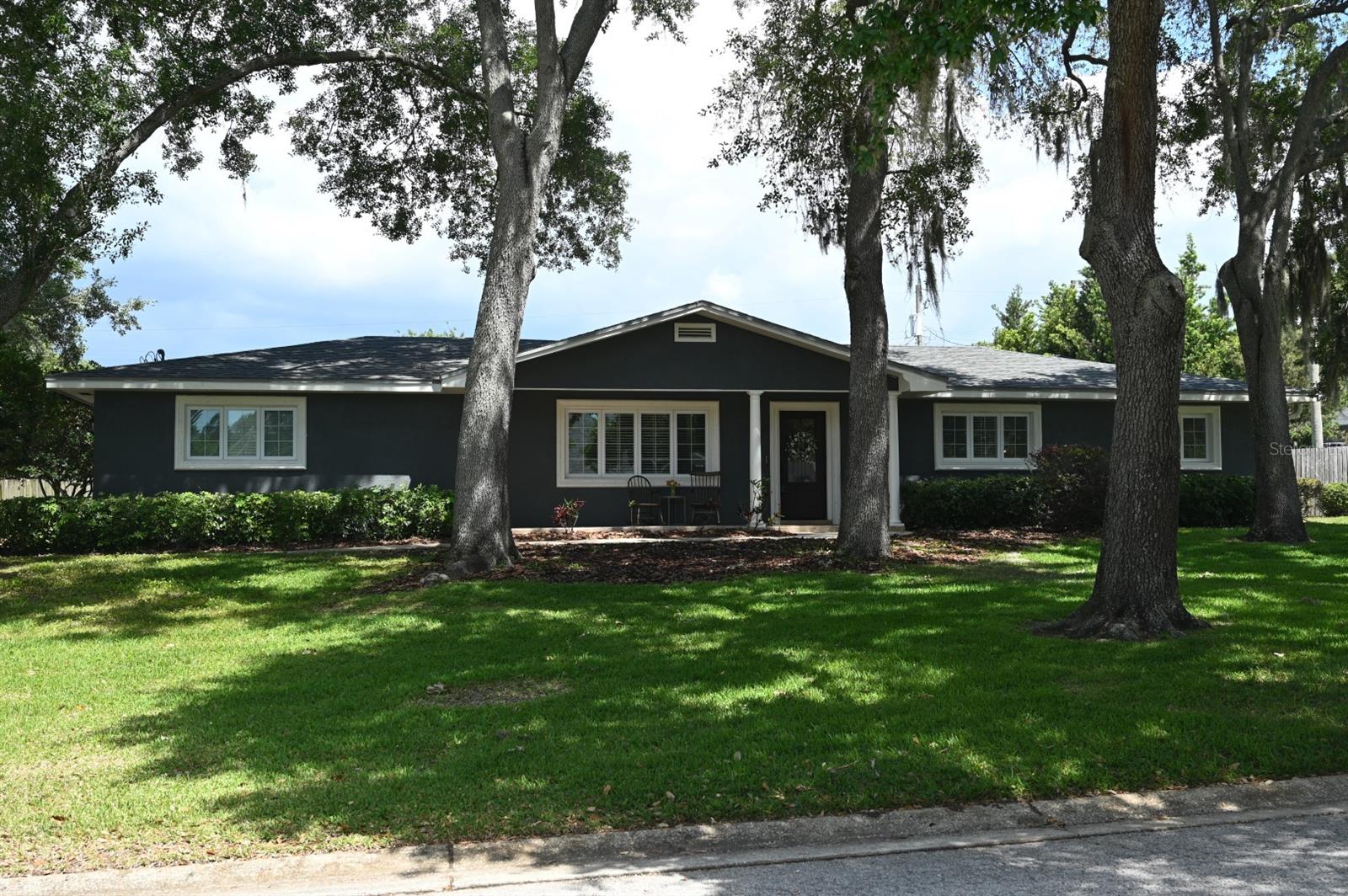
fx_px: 1384
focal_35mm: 37
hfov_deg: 51.9
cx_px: 674
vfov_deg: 35.9
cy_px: 448
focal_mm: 37
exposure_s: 1/250
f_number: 5.6
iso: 100
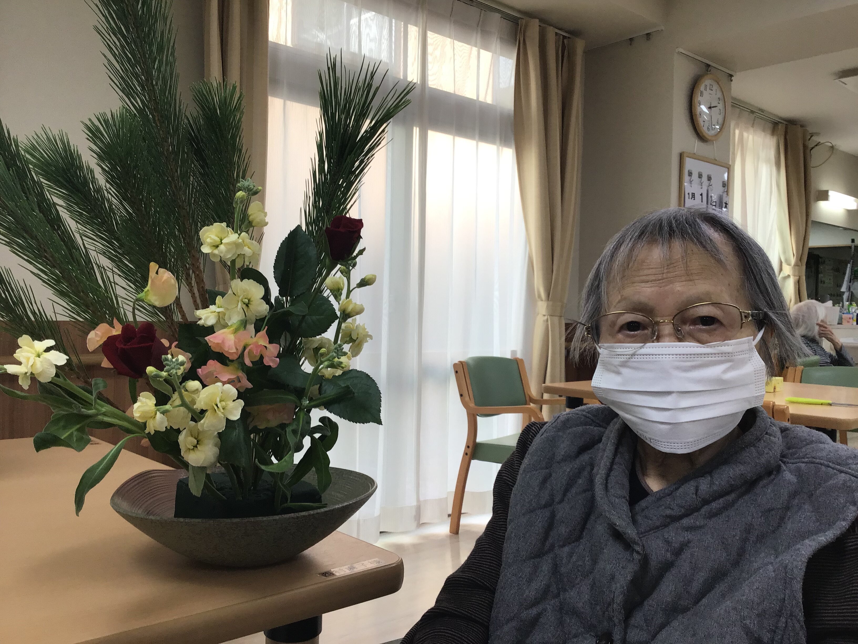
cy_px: 322
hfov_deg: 58.4
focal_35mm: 31
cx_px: 429
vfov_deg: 45.4
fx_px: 768
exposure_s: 1/60
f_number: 2.4
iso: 32
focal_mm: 3.3
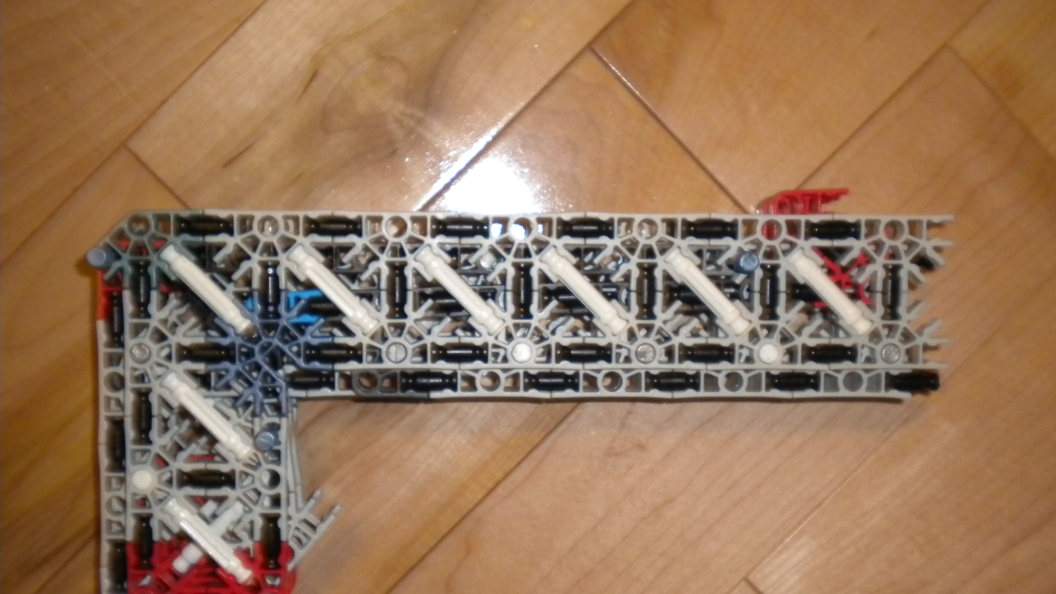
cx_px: 530
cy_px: 334
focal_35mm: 45
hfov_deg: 45.5
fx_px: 1260
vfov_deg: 26.5
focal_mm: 7.4
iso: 400
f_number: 3.5
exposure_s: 1/30
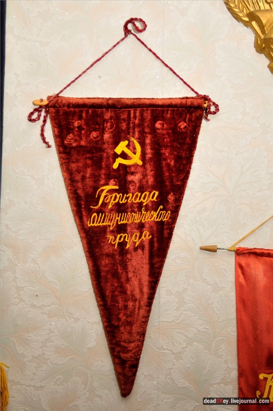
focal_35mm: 72
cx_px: 136
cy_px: 206
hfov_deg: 18.9
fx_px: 822
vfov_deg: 28.1
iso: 200
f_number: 5.6
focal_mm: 48
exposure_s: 1/60
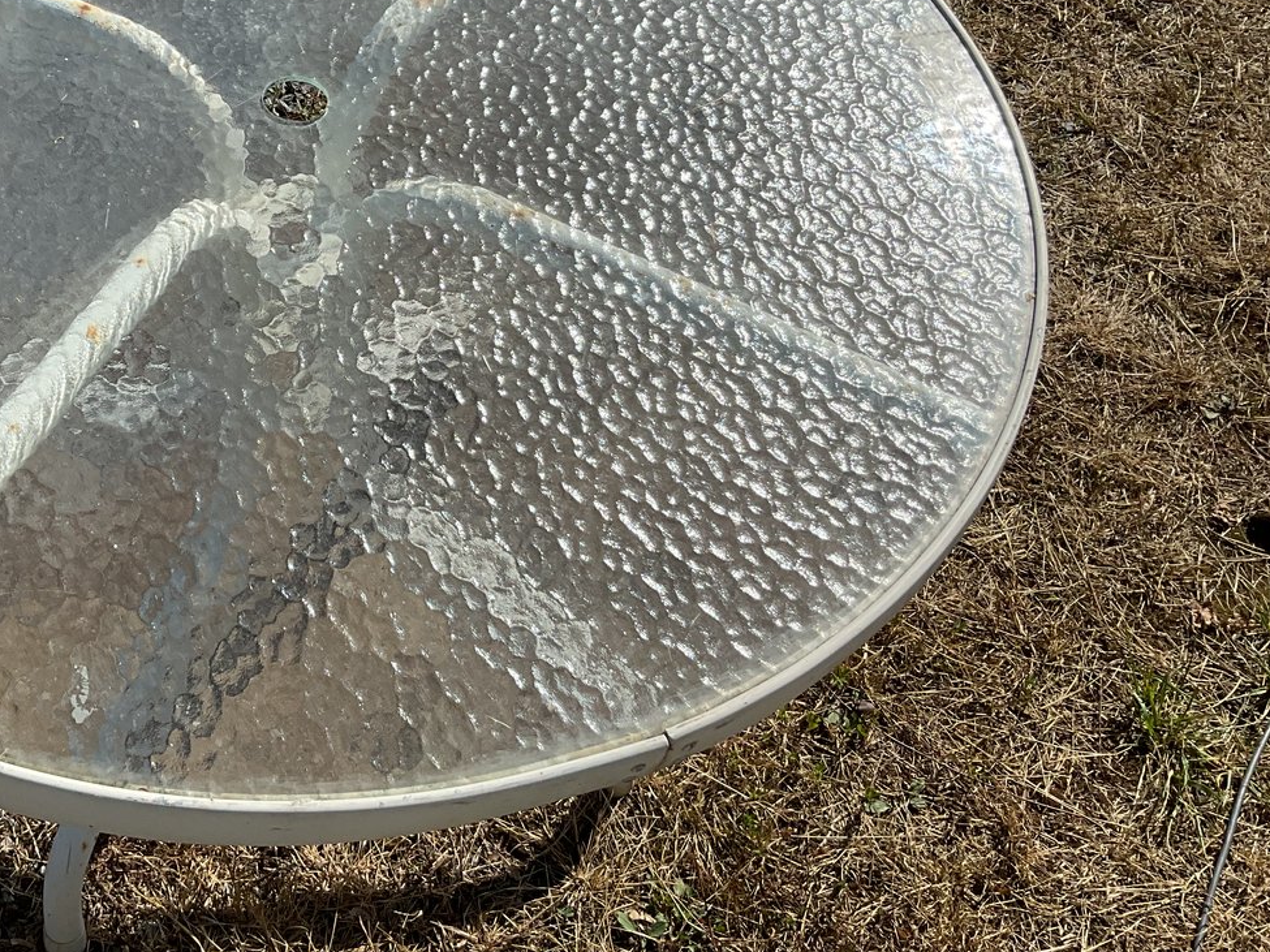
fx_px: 1651
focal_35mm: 45
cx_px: 334
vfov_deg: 31.6
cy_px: 240
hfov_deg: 41.0
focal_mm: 3
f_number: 1.8
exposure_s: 1/3322
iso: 16
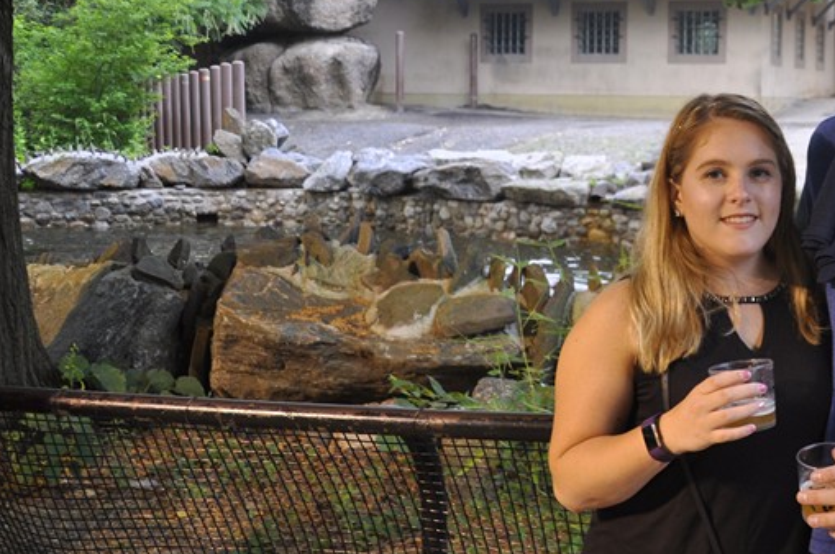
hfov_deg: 35.0
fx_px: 1228
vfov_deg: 25.4
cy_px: 233
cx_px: 781
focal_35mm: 53
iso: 400
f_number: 3.5
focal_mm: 18
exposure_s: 1/50
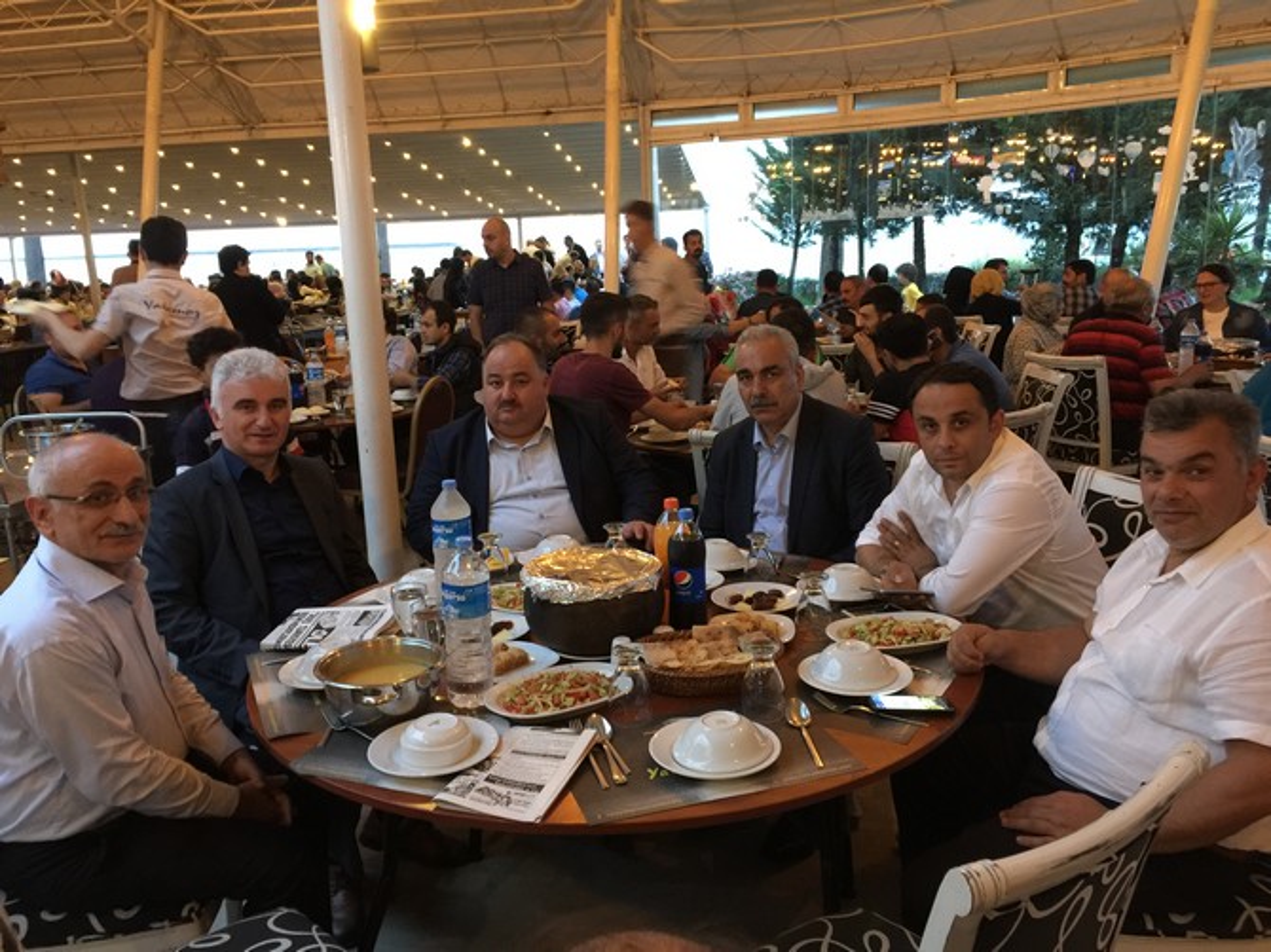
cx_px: 636
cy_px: 476
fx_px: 1064
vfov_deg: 48.2
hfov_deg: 61.7
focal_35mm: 29
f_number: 2.2
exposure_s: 1/4
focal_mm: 4.15
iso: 125
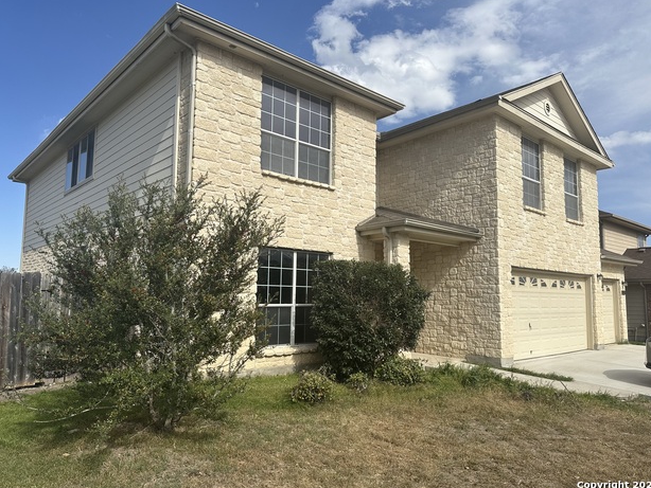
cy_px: 250
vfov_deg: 54.9
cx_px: 322
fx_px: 470
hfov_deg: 69.4
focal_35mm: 25
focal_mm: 6.86
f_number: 1.78
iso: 80
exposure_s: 1/5525
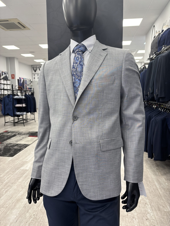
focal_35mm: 26
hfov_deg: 53.1
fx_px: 170
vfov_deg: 67.3
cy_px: 113
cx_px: 85
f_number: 1.6
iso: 125
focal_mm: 5.96
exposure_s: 1/100
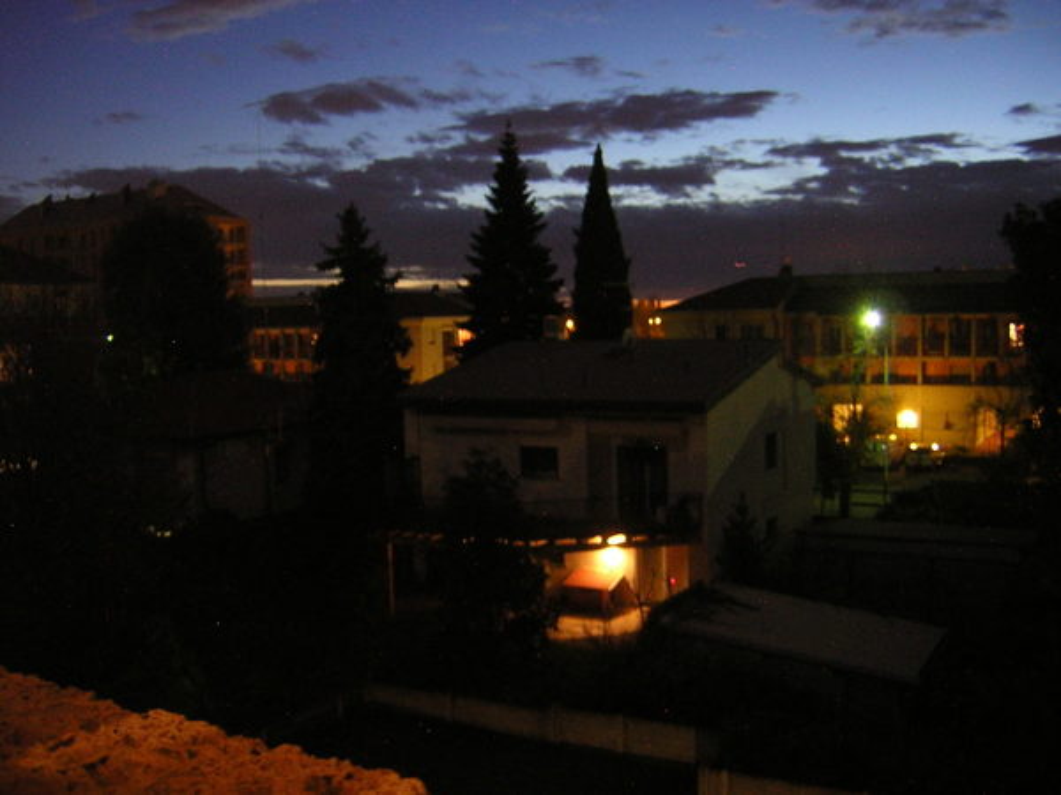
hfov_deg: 51.4
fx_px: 1103
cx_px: 530
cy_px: 398
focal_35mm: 36
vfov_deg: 39.7
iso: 400
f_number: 2.6
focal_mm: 4.7
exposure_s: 2
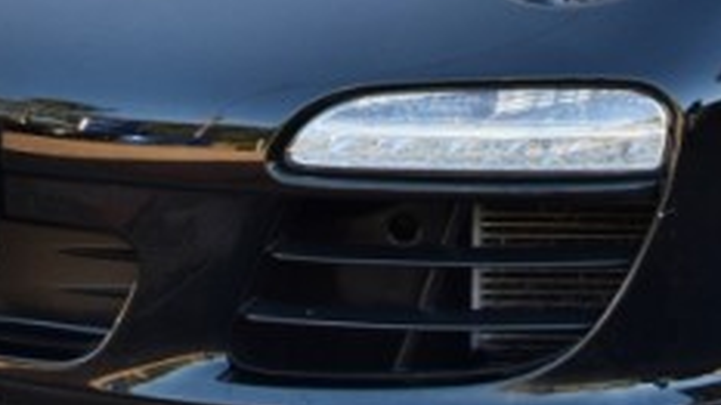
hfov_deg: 11.1
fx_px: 3689
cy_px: -383
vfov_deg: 6.1
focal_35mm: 193
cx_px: 727
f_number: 6.3
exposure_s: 1/160
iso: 400
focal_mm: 28
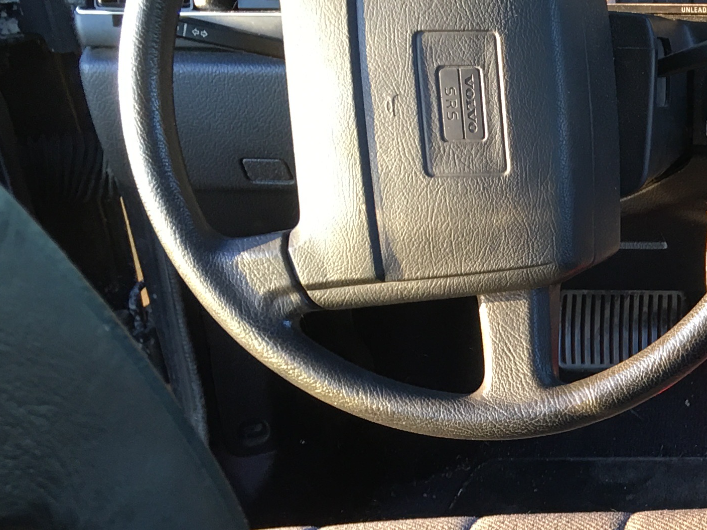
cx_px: 1009
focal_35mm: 83
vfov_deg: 17.7
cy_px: 413
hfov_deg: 20.7
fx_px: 1695
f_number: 2.2
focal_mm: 4.15
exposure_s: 1/15
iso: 25
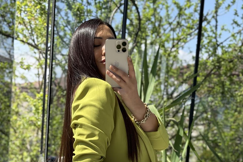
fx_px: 452
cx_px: 121
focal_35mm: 67
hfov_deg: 30.1
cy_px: 156
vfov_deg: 19.8
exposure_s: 1/975
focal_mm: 6.76
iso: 80
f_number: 1.78
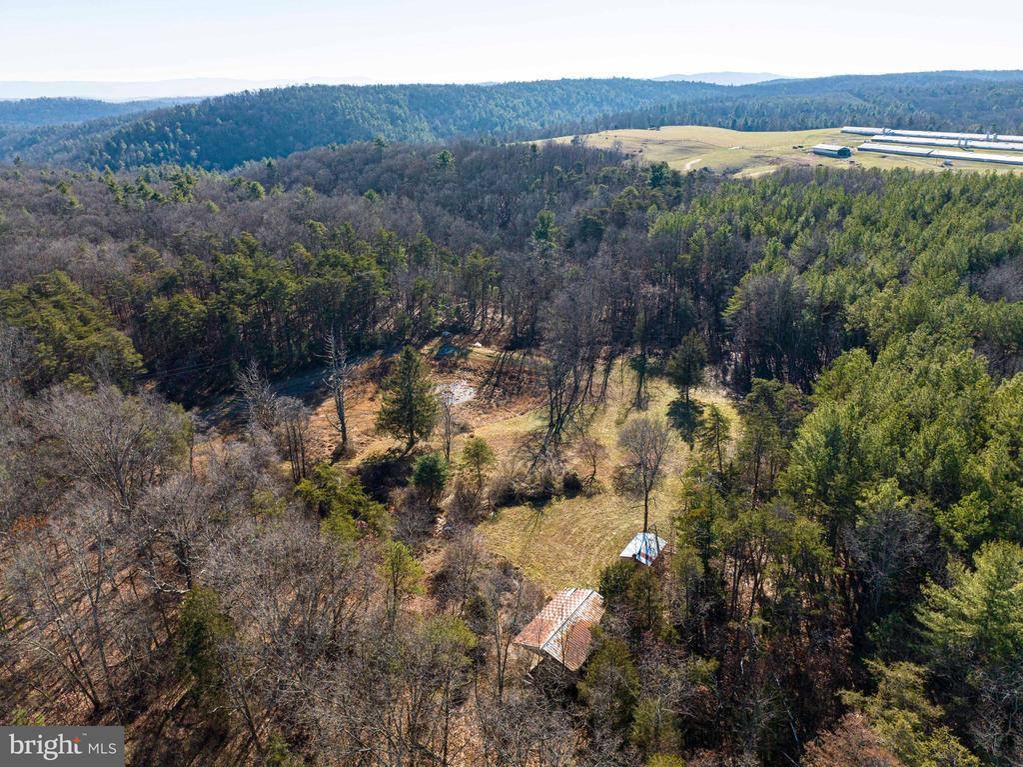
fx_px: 709
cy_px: 384
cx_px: 512
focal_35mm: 24
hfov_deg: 71.6
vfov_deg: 56.8
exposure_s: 1/2500
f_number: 2.8
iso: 410
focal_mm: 12.29
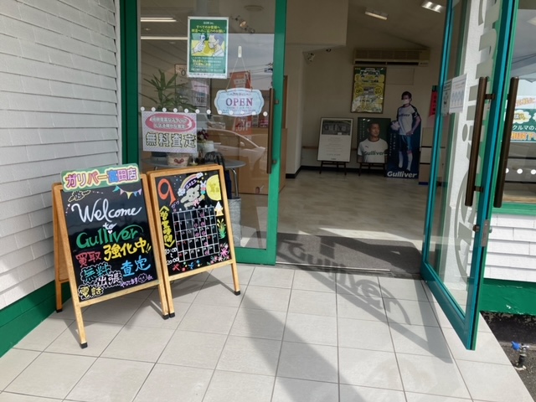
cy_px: 201
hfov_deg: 63.4
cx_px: 268
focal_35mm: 28
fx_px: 434
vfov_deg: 49.7
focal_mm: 3.99
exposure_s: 1/1279
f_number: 1.8
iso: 20
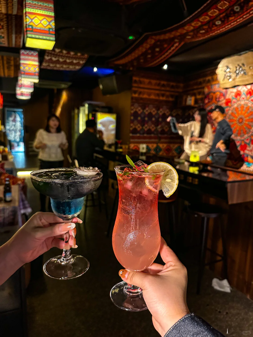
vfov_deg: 71.6
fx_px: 234
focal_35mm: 24
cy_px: 168
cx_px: 126
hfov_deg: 56.8
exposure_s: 1/35
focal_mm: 6.86
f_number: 1.8
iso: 800
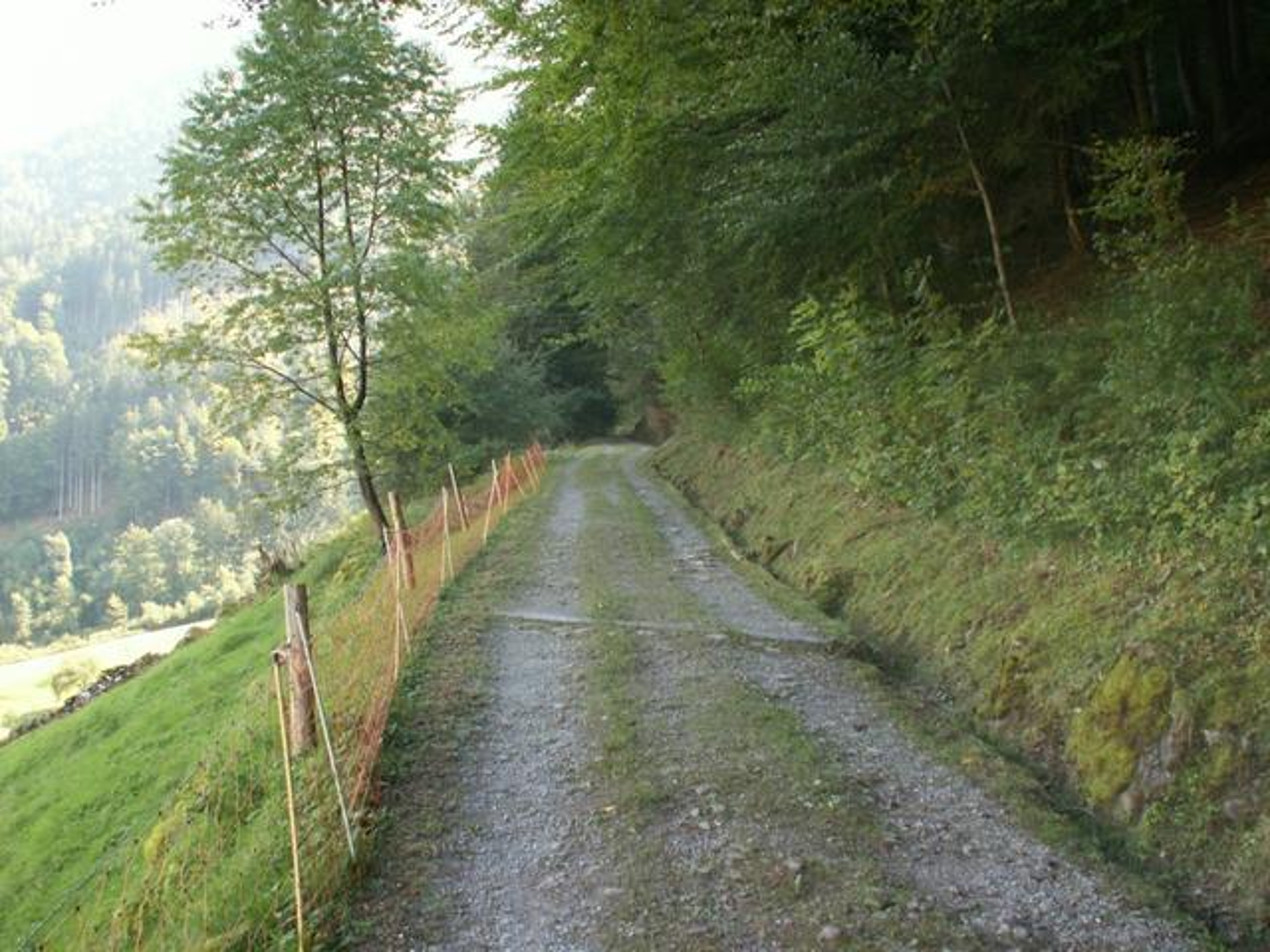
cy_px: 476
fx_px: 1284
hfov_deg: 52.6
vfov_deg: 40.7
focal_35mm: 35
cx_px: 635
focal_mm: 5.86
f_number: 2.8
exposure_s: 1/40
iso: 50
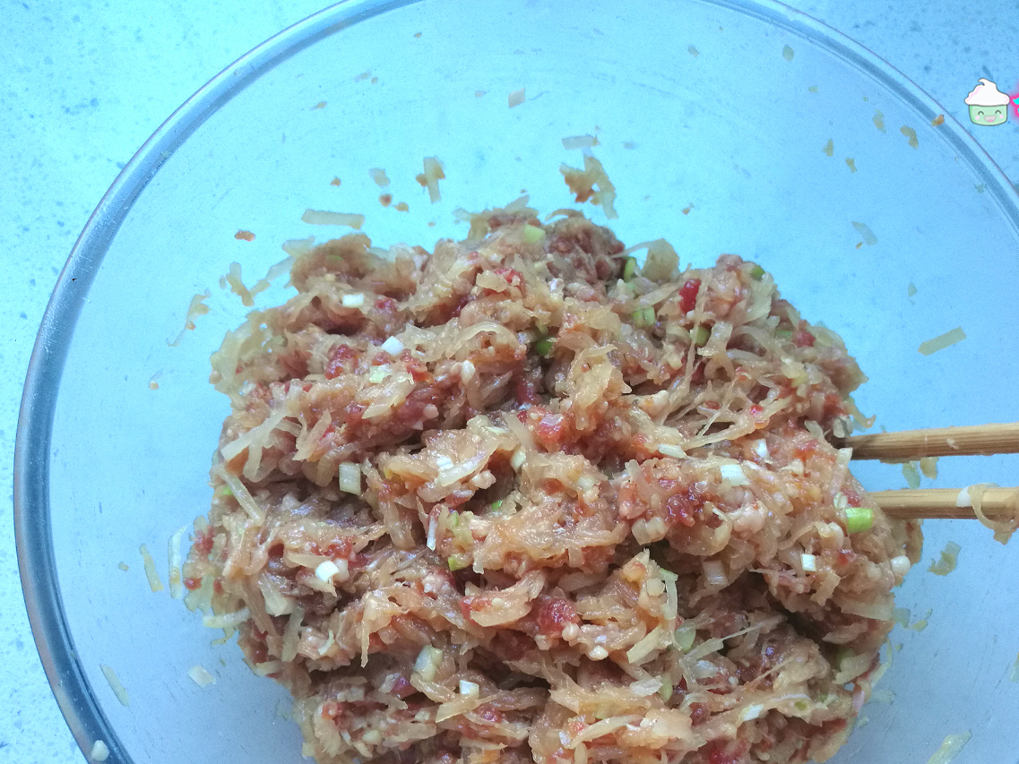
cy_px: 502
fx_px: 1119
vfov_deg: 37.4
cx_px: 550
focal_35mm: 38
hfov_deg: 48.9
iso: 80
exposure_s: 1/30
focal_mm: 4.04
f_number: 2
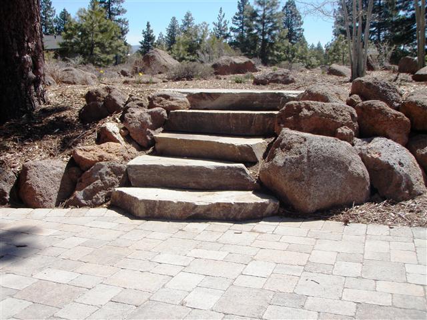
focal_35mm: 38
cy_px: 160
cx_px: 214
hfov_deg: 49.0
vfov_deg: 37.7
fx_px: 469
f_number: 3.5
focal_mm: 6.7
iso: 80
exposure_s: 1/640
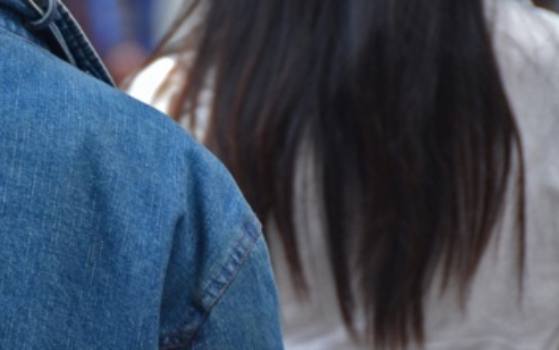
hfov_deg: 3.5
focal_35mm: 597
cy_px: -96
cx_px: 10
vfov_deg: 2.2
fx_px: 9107
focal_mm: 135
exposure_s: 1/160
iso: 200
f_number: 5.6
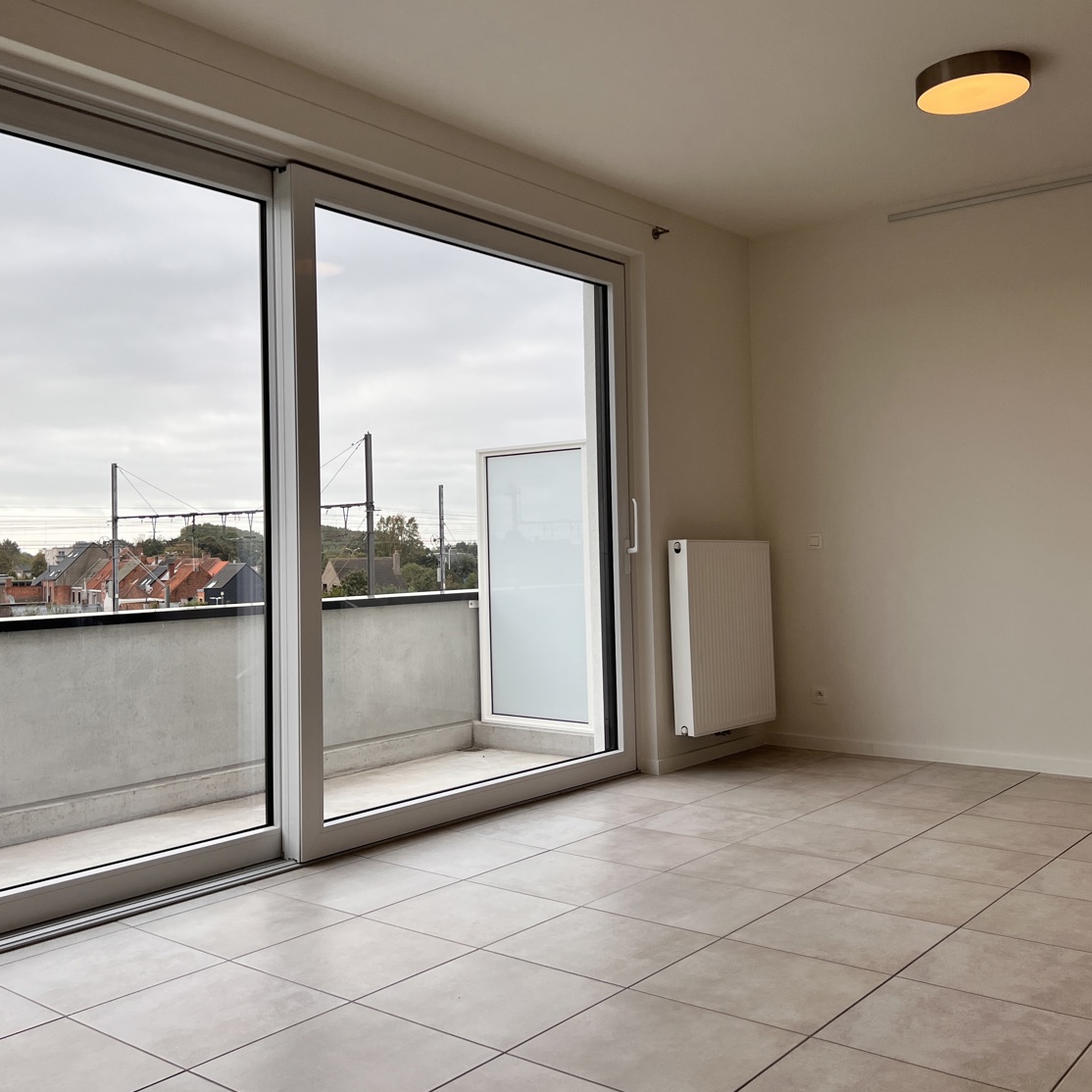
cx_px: 463
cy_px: 521
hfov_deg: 49.6
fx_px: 1178
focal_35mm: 33
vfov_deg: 49.7
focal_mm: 5.7
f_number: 1.5
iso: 50
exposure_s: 1/1431
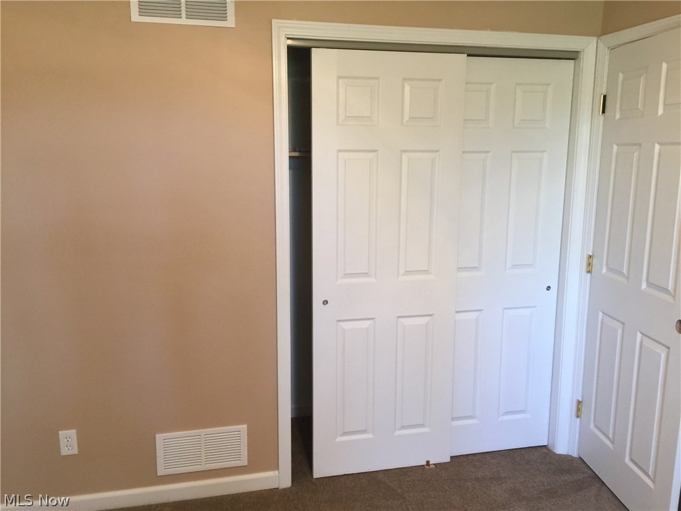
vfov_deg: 48.2
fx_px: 571
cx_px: 340
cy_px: 256
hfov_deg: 61.7
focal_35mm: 29
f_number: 2.2
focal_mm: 4.15
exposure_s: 1/15
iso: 64
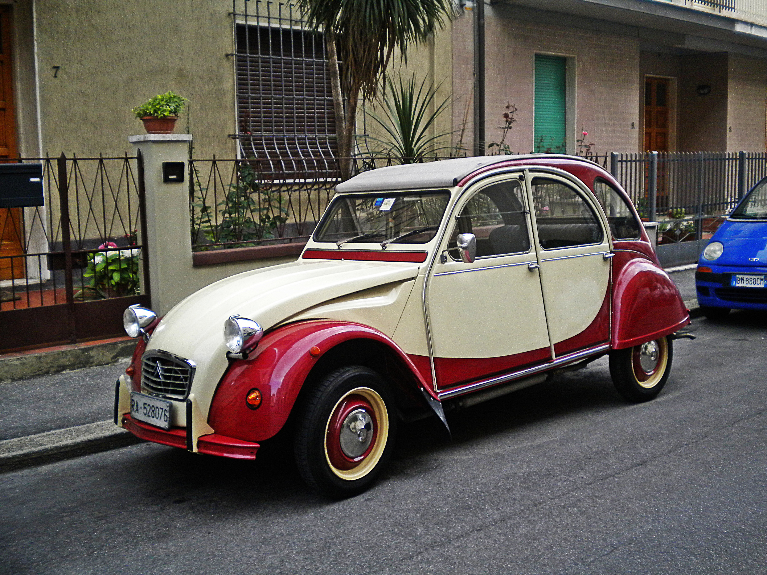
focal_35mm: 41
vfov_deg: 35.1
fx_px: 908
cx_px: 384
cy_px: 288
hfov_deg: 45.8
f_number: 3.5
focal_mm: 7.4
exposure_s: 1/522
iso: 302
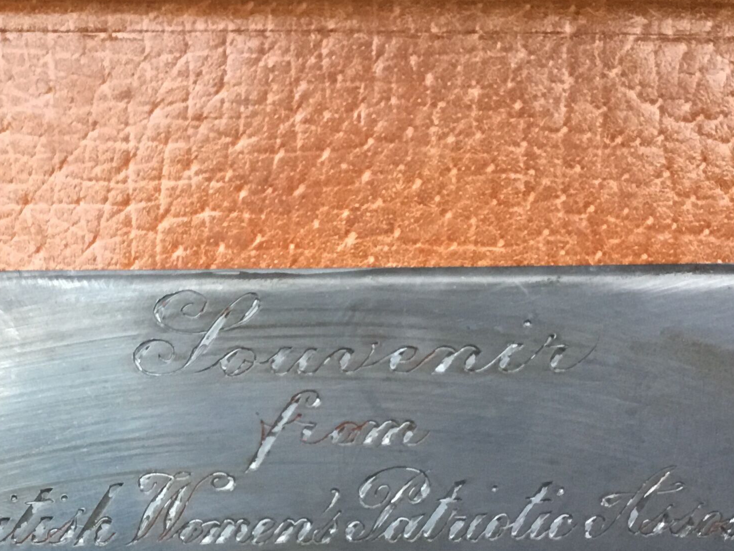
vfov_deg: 20.7
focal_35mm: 69
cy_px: 529
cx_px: 235
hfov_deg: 28.0
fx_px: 1463
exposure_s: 1/33
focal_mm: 3.3
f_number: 2.4
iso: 160
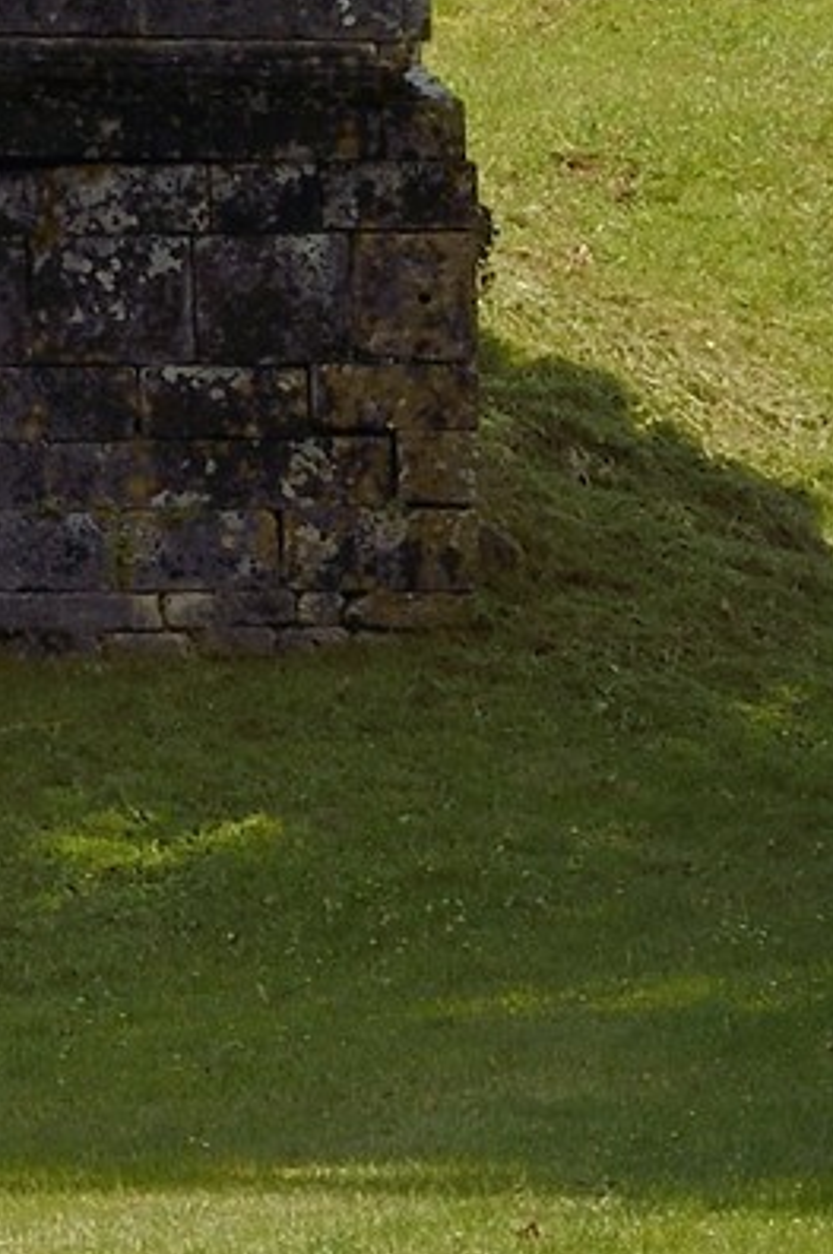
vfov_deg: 1.9
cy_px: -2460
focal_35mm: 1063
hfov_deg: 1.3
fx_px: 36989
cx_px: -931
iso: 200
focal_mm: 175
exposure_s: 1/250
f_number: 14
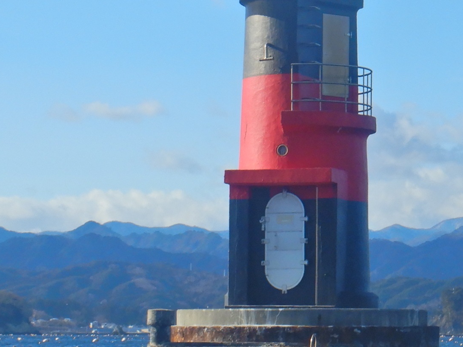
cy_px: 139
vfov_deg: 9.5
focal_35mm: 156
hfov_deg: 12.7
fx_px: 2087
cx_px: 289
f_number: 4.3
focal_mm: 9.2
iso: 125
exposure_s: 1/1000
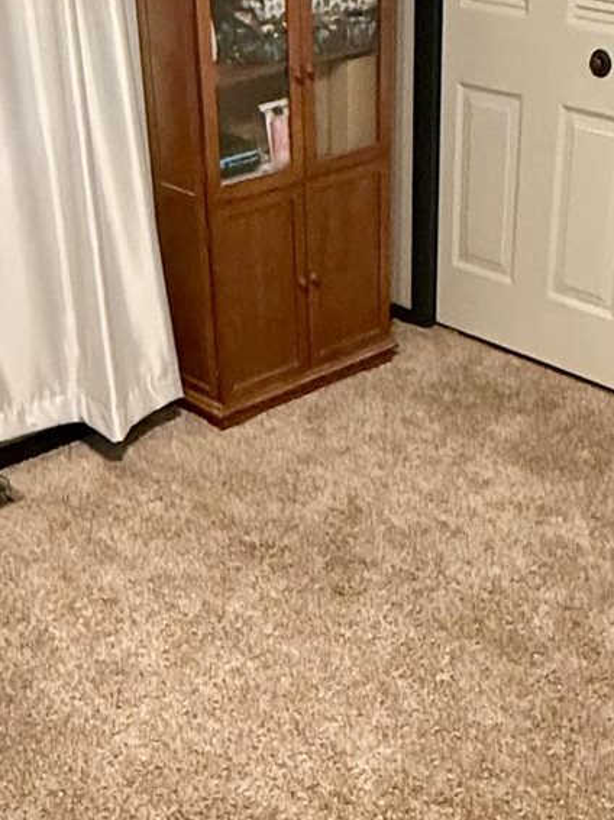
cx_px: 348
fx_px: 1349
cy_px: 565
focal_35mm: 57
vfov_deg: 33.4
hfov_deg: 25.6
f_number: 2.2
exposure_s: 1/60
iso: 800
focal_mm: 2.22
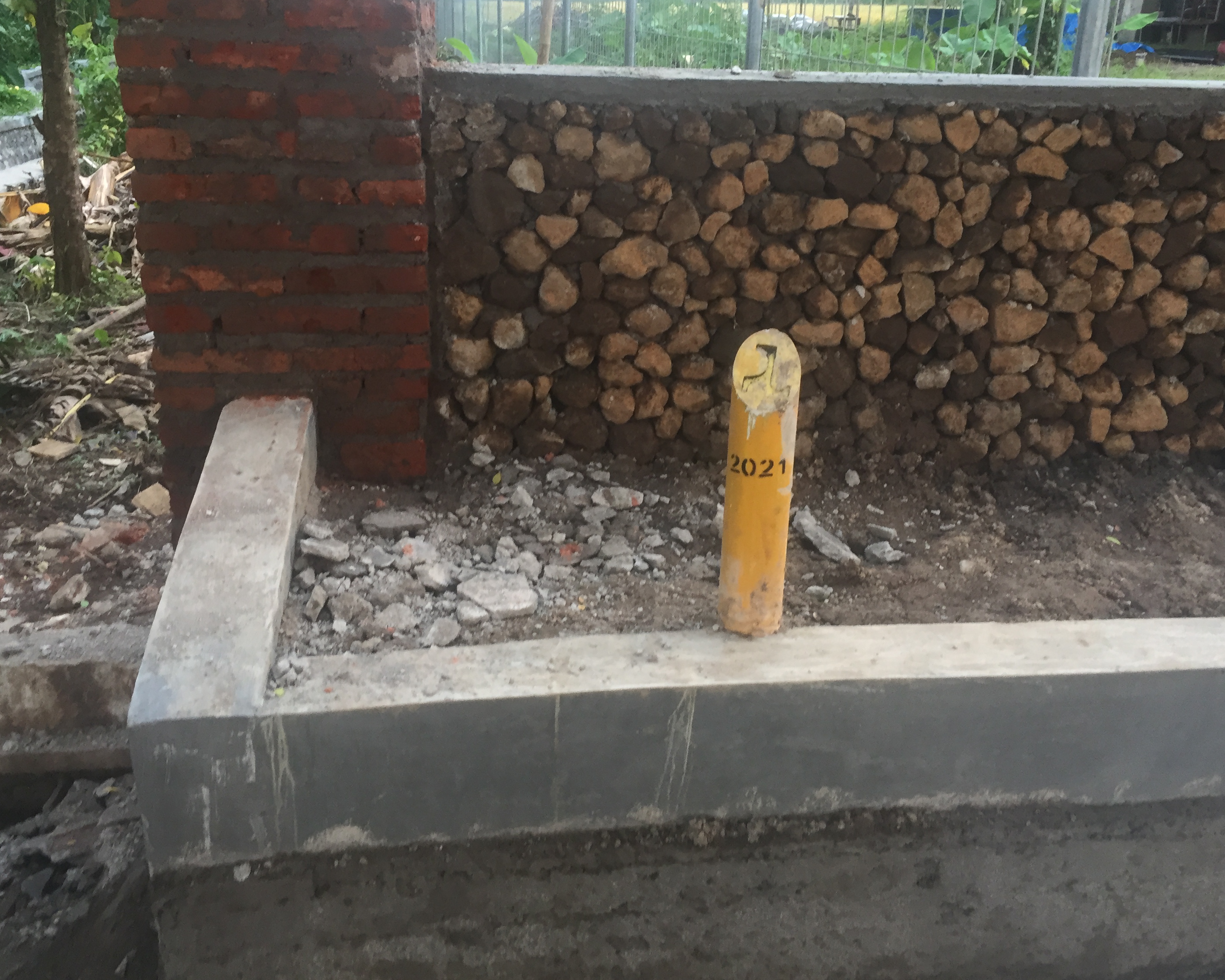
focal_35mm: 33
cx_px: 637
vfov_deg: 44.5
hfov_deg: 54.2
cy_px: 452
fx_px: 1196
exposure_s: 1/33
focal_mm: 4.15
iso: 125
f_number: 2.2
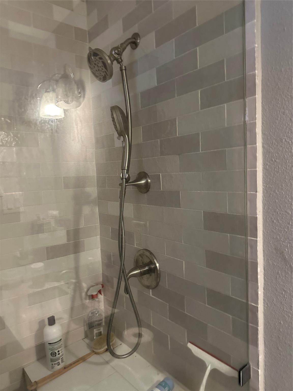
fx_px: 271
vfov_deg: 71.6
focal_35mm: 24
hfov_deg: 56.8
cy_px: 196
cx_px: 146
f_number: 1.78
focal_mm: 6.86
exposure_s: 1/40
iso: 640
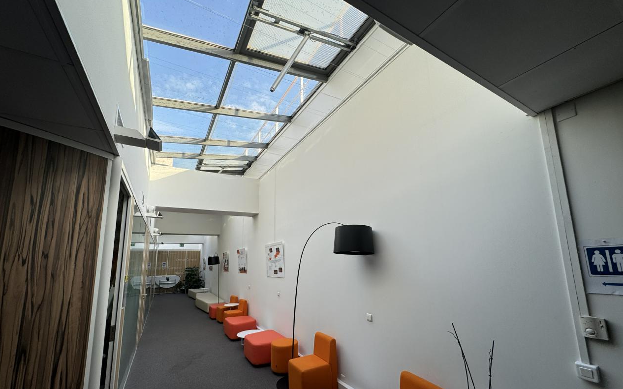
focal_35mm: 15
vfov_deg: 74.3
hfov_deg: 101.5
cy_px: 223
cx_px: 309
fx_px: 255
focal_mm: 2.22
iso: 40
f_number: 2.2
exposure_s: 1/260
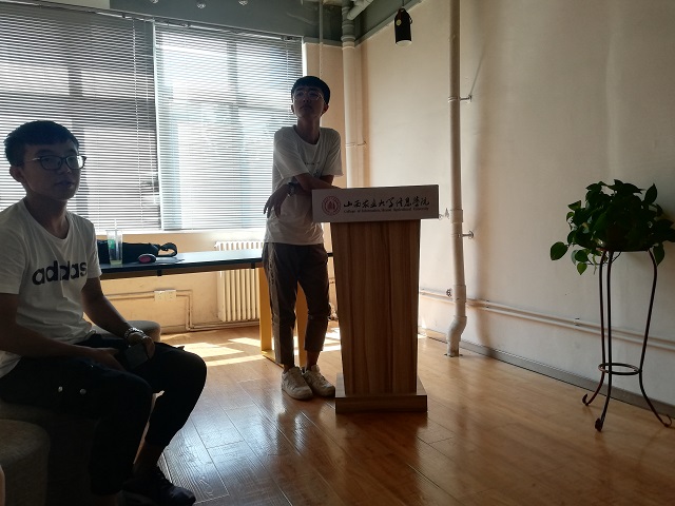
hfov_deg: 67.3
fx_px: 507
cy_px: 253
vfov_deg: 53.1
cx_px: 338
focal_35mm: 26
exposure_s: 1/100
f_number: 2.2
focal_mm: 3.81
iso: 100
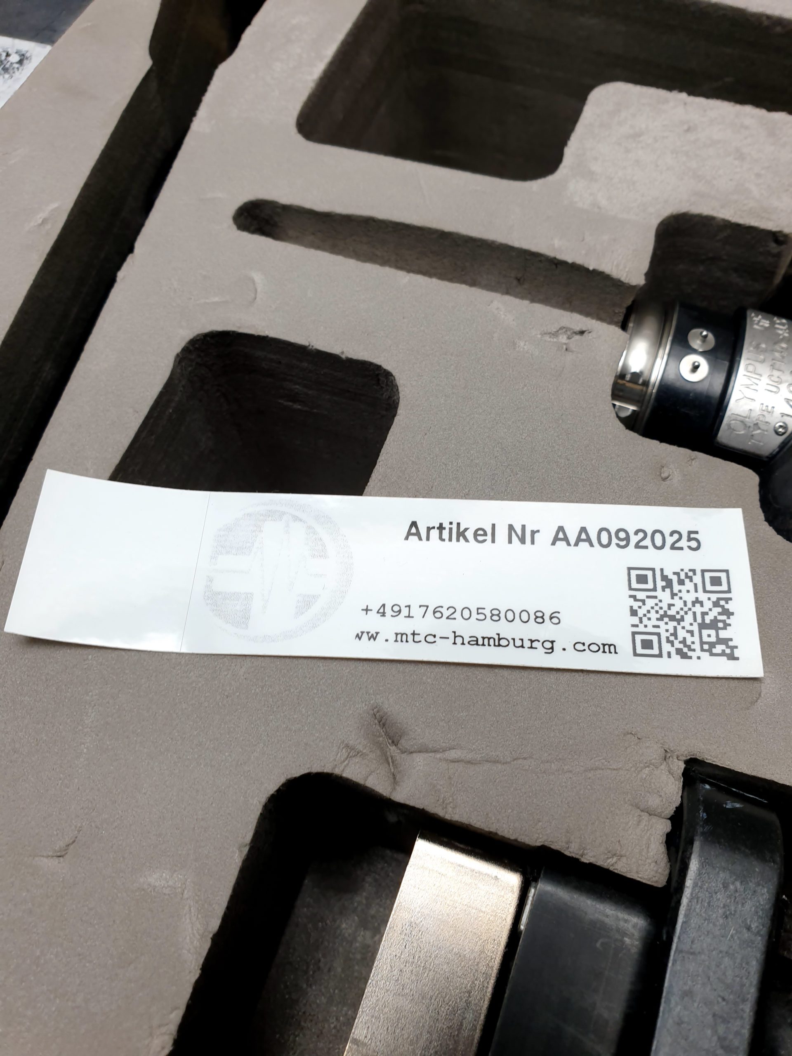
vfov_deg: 67.3
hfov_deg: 53.1
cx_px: 396
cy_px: 528
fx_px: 793
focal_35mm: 26
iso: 50
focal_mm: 4.3
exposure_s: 1/101
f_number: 2.4
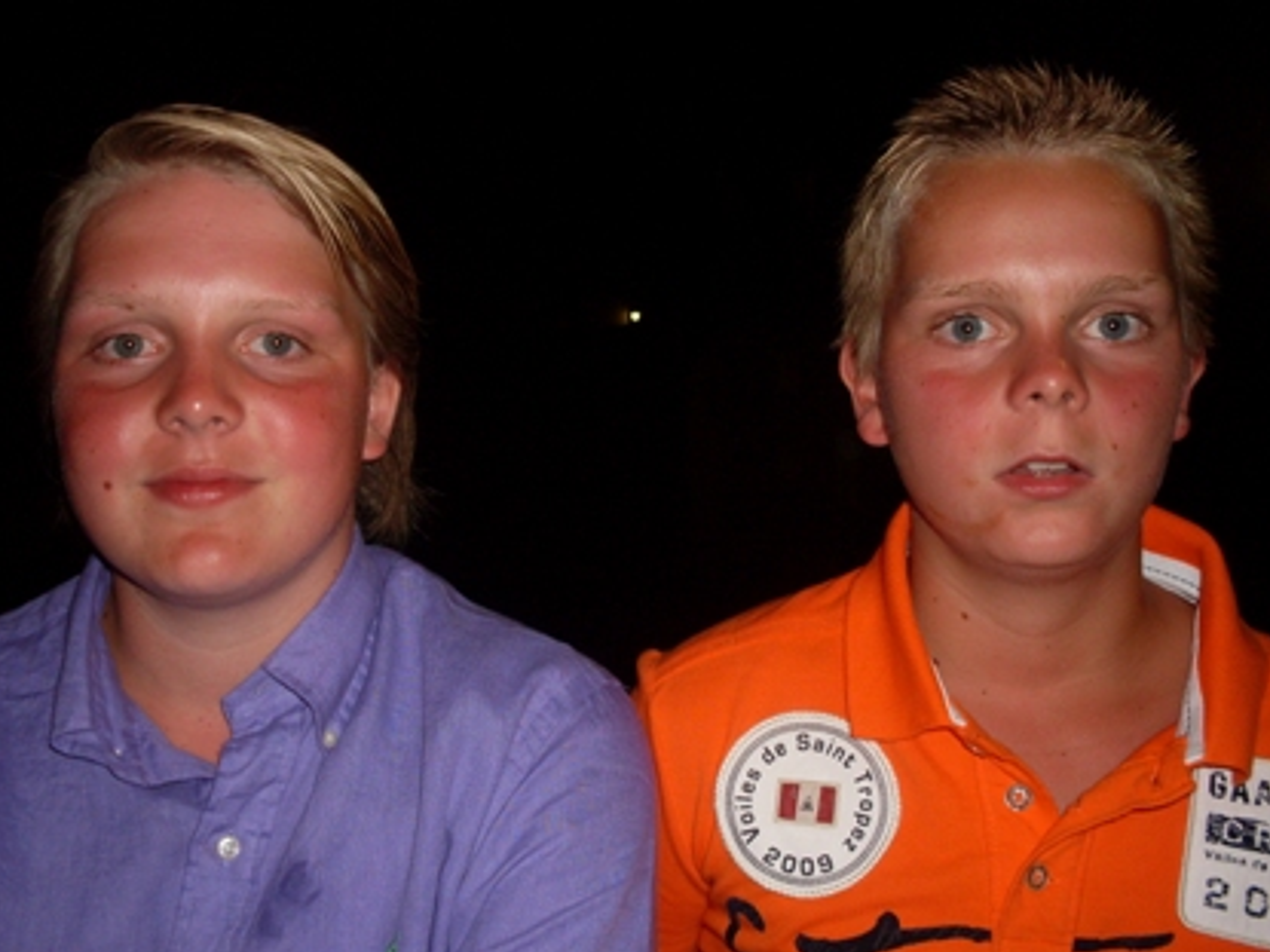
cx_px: 630
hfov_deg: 45.8
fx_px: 1504
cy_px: 444
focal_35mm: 41
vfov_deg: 35.1
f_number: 2.8
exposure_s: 1/45
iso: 100
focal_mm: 6.3
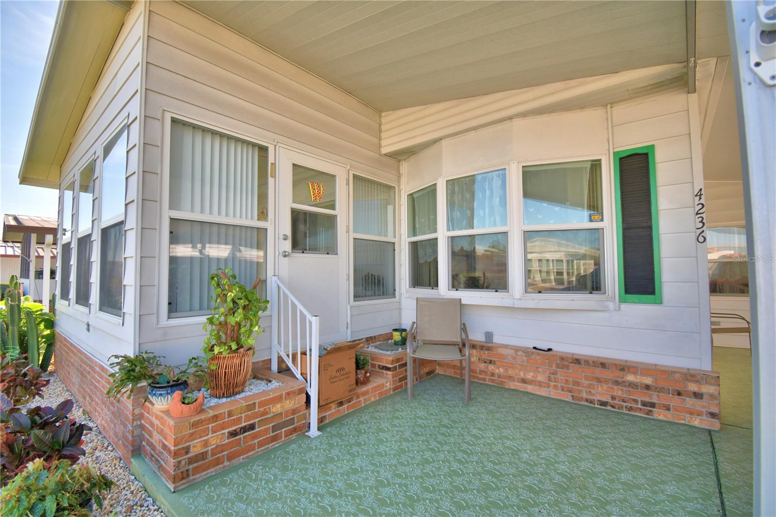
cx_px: 388
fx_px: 323
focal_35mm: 15
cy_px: 258
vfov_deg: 77.3
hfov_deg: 100.4
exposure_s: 1/500
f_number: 4.5
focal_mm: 10
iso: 200
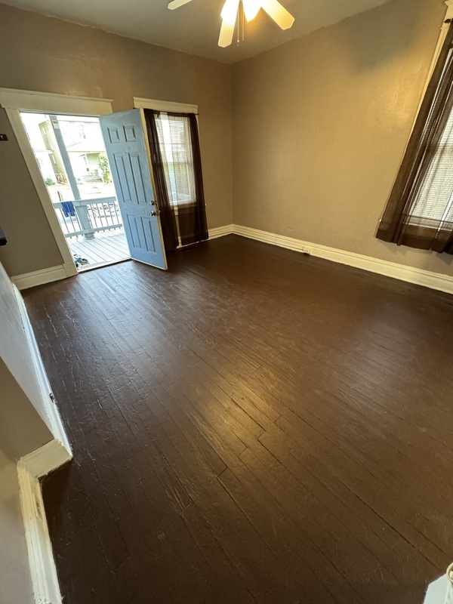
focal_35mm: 14
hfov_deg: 85.7
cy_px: 302
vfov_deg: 102.1
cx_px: 226
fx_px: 244
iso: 640
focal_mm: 2.22
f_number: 2.2
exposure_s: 1/60
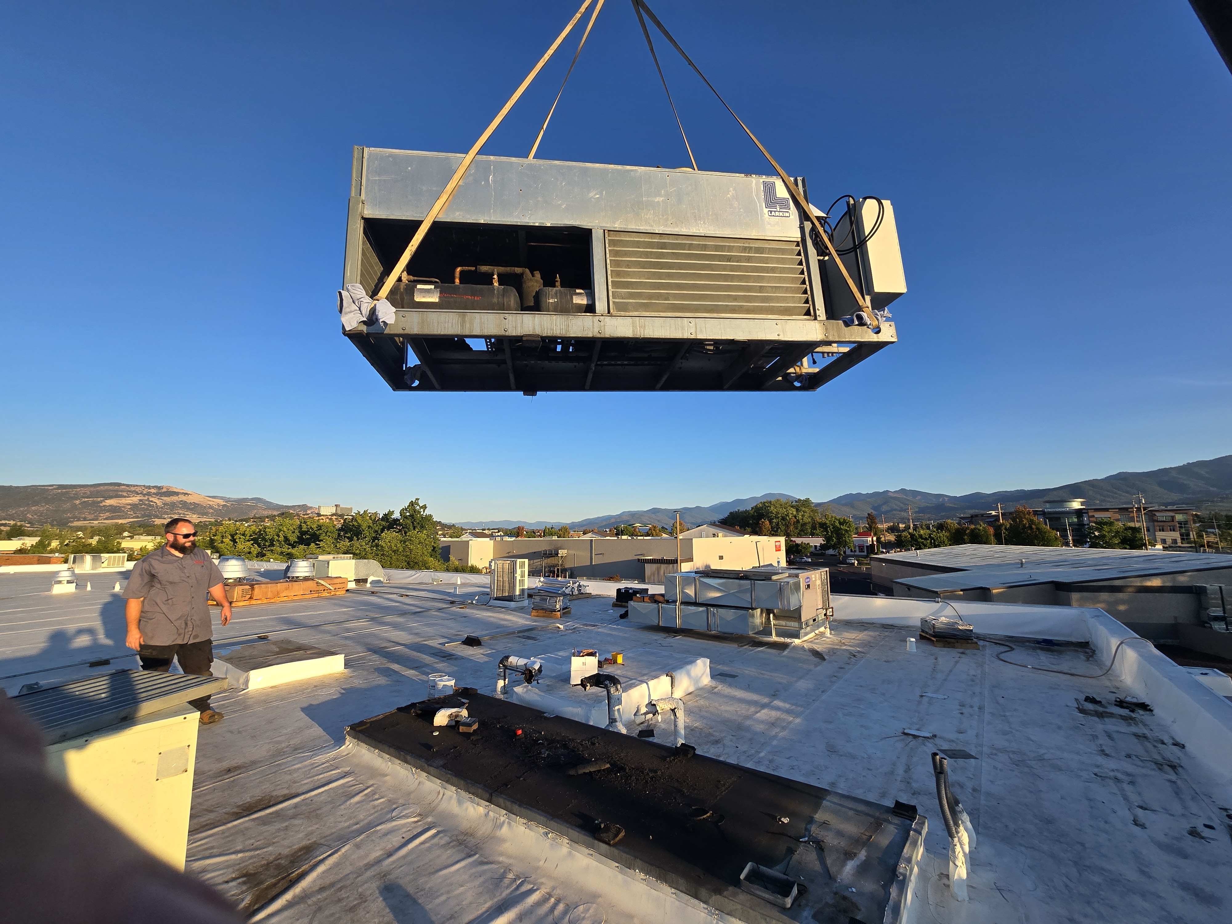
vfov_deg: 89.9
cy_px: 462
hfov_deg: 106.2
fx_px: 463
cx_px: 616
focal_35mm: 13
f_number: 2.2
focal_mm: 2.2
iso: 50
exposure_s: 1/1255
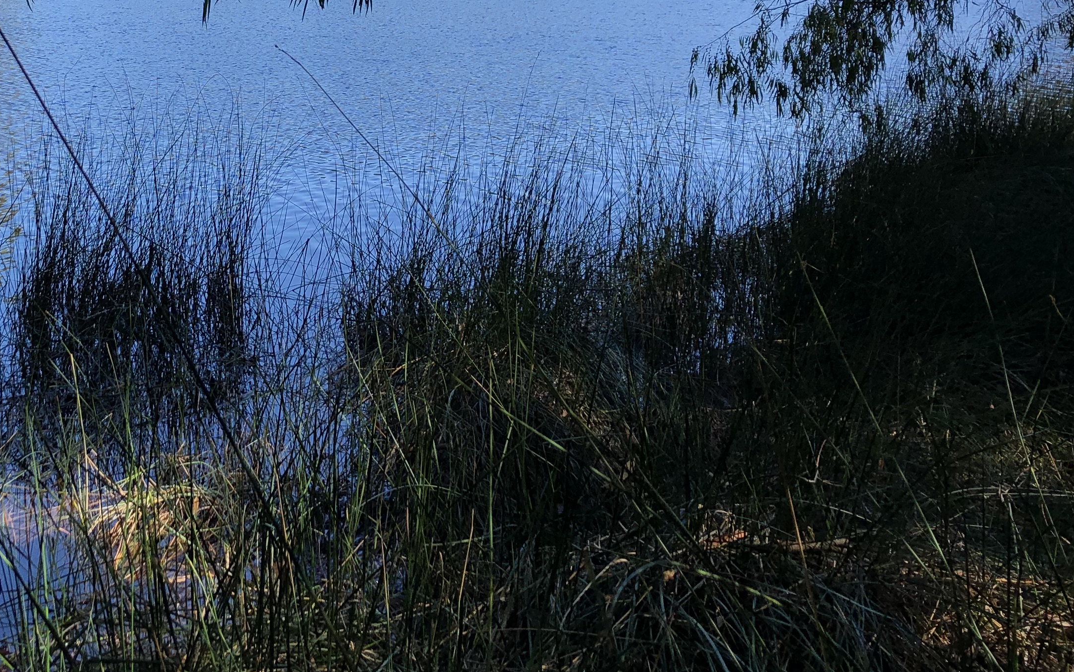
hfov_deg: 35.7
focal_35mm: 55
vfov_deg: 22.8
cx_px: 215
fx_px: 1610
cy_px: 43
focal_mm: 4
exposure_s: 1/623
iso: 20
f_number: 1.8
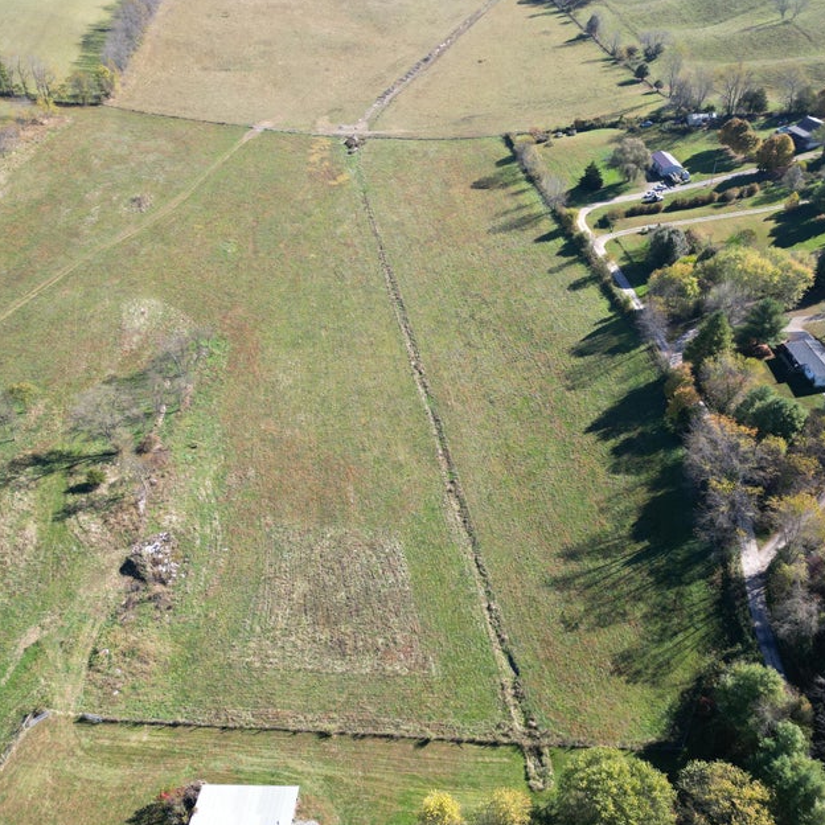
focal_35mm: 29
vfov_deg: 55.6
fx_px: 782
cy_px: 415
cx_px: 453
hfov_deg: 55.5
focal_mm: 6.72
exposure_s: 1/725
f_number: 1.7
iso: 100
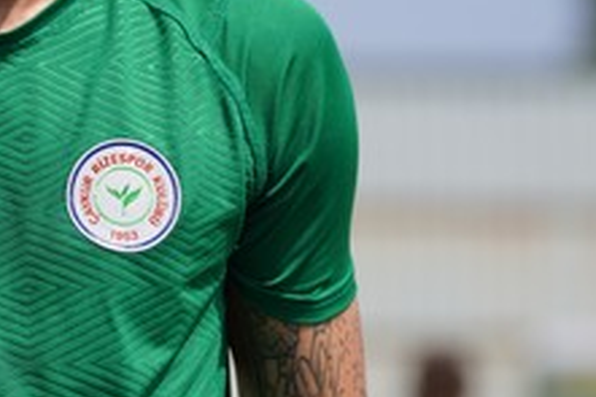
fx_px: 11795
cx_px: 183
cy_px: -74
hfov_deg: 2.9
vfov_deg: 1.9
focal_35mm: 713
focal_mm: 235
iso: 100
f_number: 5.6
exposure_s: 1/640
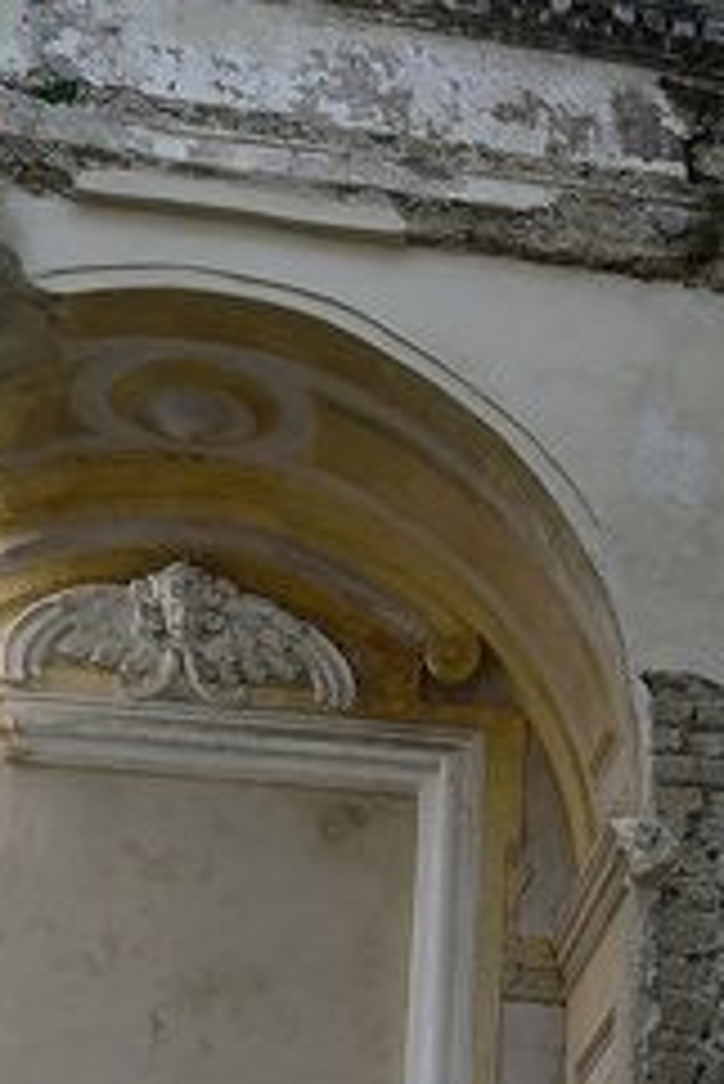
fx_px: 2470
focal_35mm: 82
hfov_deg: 16.3
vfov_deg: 23.2
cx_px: 724
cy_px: 1205
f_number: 5.6
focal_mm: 22
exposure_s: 1/160
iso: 100
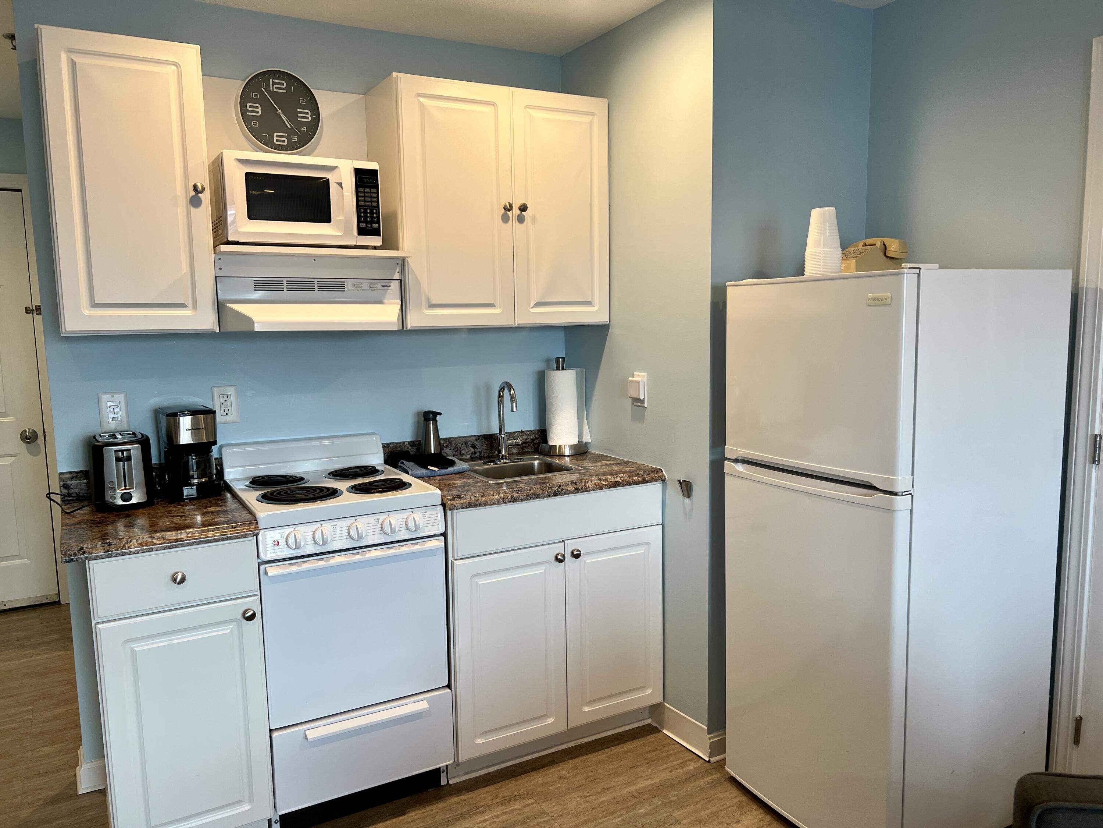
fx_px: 828
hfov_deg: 67.3
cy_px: 414
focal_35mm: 26
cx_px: 552
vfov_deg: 53.1
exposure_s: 1/120
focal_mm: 5.7
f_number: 1.5
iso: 80
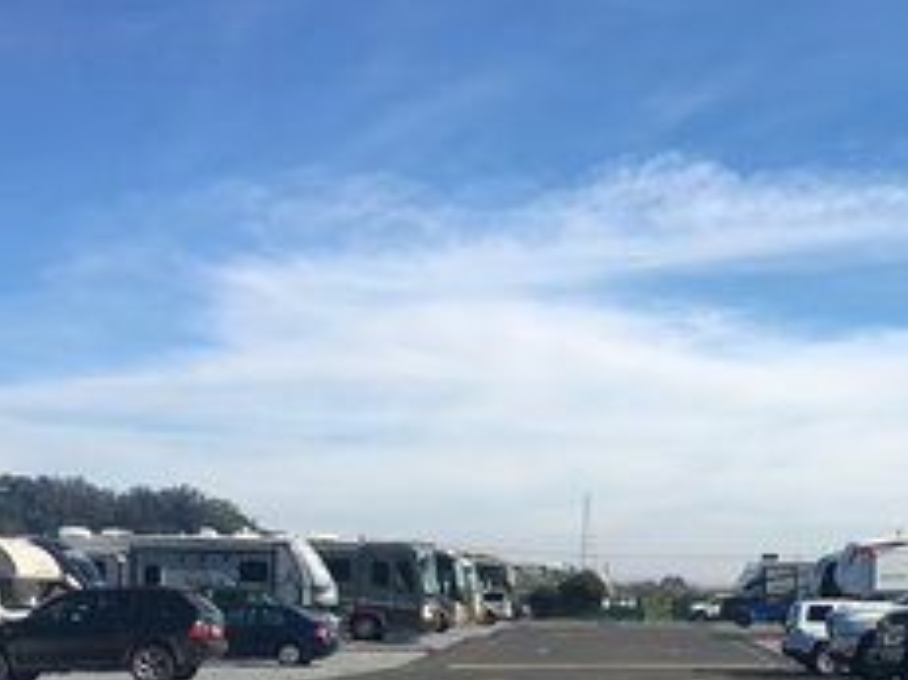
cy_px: 562
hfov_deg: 28.6
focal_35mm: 67
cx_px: 670
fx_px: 1757
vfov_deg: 21.6
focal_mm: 4.15
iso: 25
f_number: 2.2
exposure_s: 1/2137
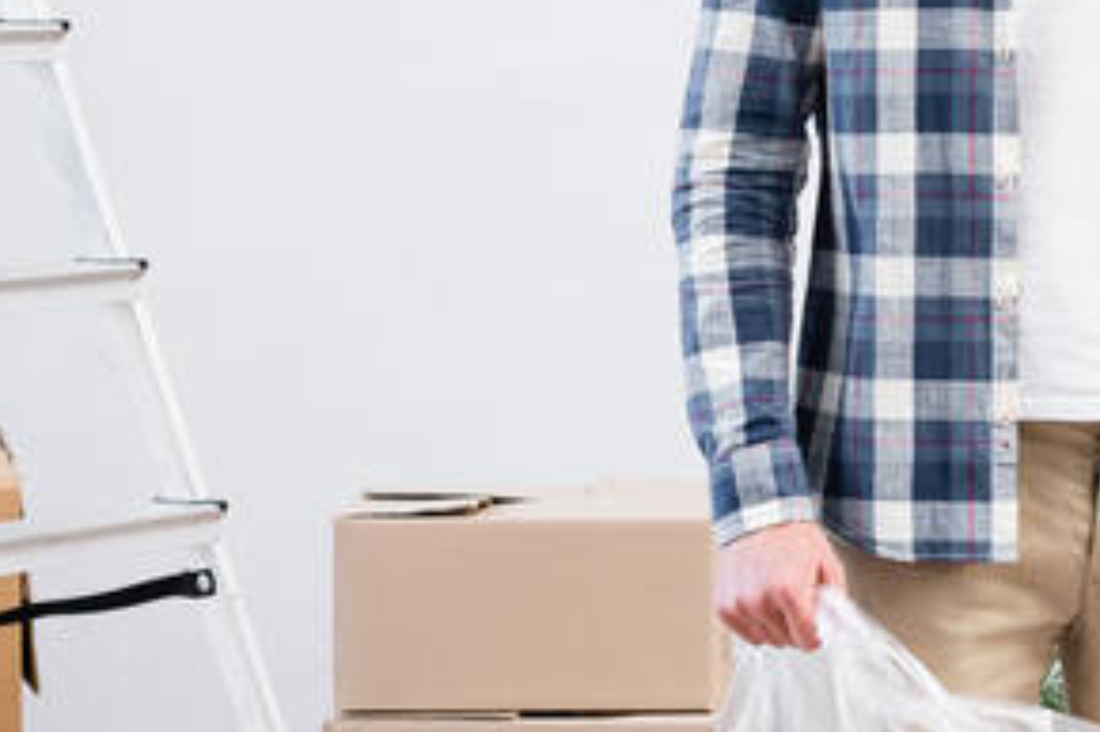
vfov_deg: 8.6
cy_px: 180
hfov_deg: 12.7
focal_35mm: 159
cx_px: 1130
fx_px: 4855
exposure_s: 1/160
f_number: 4
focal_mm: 45
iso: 320
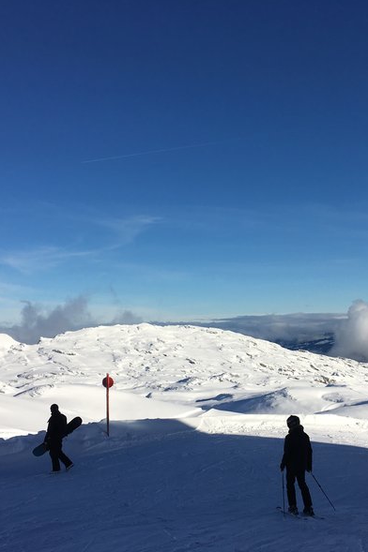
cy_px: 278
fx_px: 629
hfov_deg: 32.4
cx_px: 238
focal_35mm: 41
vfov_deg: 47.4
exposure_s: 1/3846
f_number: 2.2
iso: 25
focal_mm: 4.15
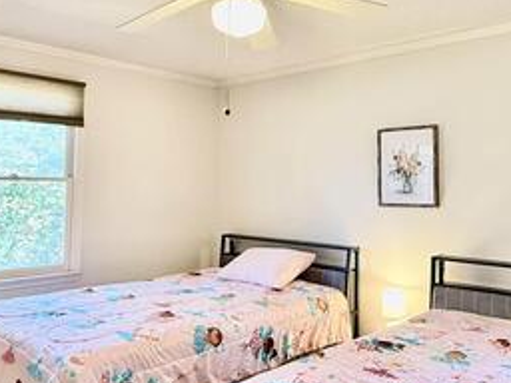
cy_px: 154
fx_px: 517
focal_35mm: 35
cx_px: 291
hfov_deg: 52.4
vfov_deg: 40.5
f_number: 2.2
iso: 250
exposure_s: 1/60
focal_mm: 2.22
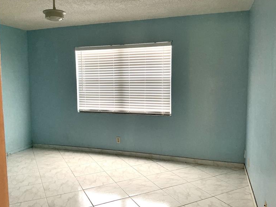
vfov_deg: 46.8
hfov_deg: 60.0
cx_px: 135
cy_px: 103
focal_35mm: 30
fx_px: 239
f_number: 1.8
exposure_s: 1/60
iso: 200
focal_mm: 3
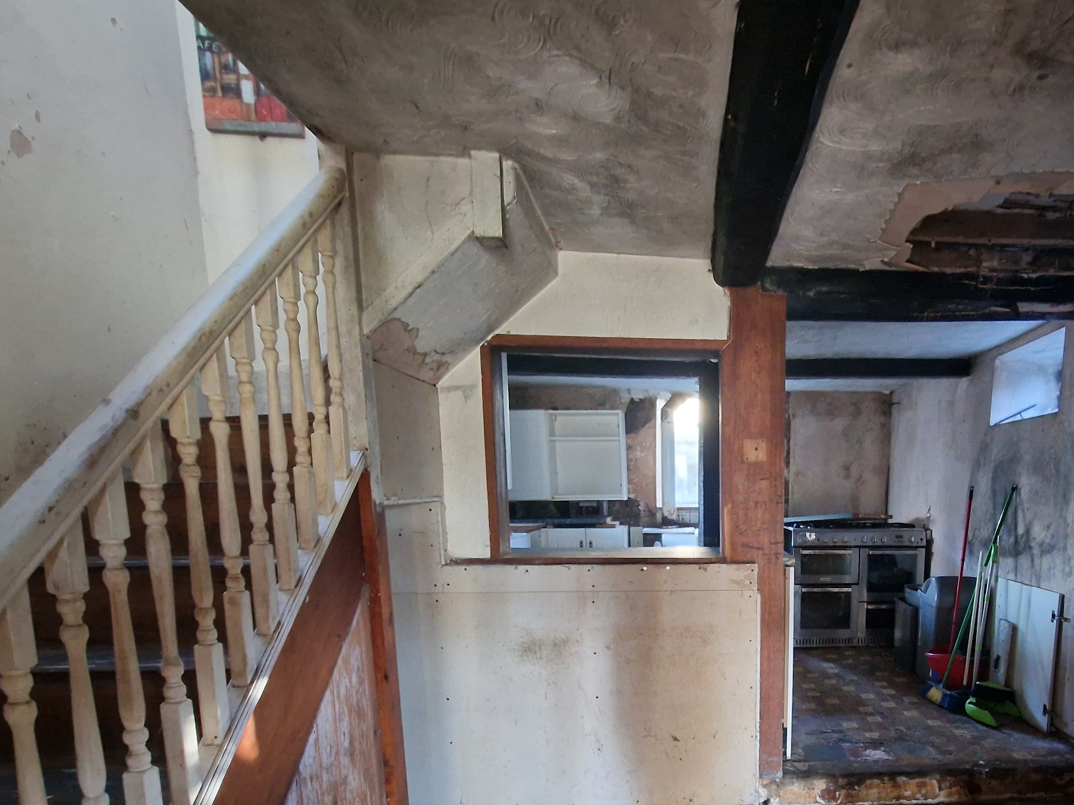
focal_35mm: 20
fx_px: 621
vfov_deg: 62.1
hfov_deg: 78.2
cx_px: 744
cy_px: 607
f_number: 2.2
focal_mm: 2.2
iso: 800
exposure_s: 1/24
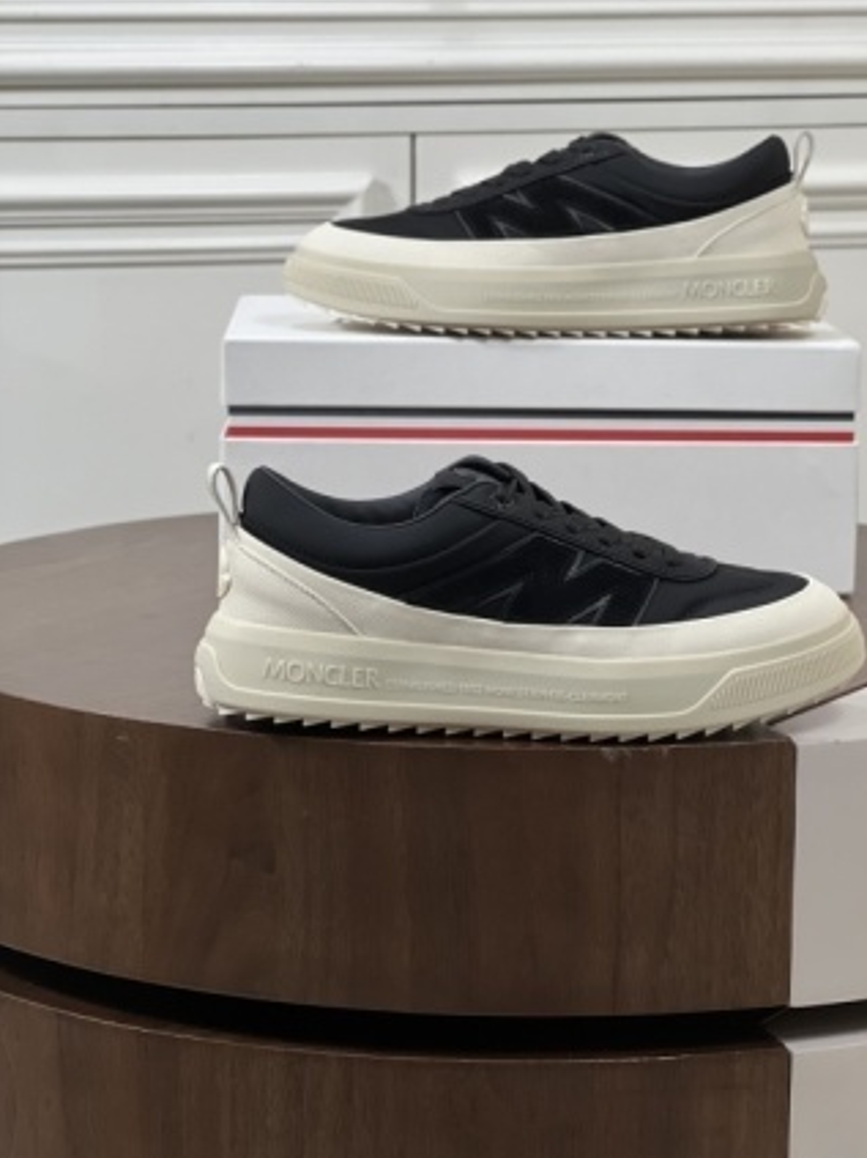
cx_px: 510
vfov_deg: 21.5
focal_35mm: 91
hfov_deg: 16.2
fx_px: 3040
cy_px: 482
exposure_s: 1/100
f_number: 2.8
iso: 160
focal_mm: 9
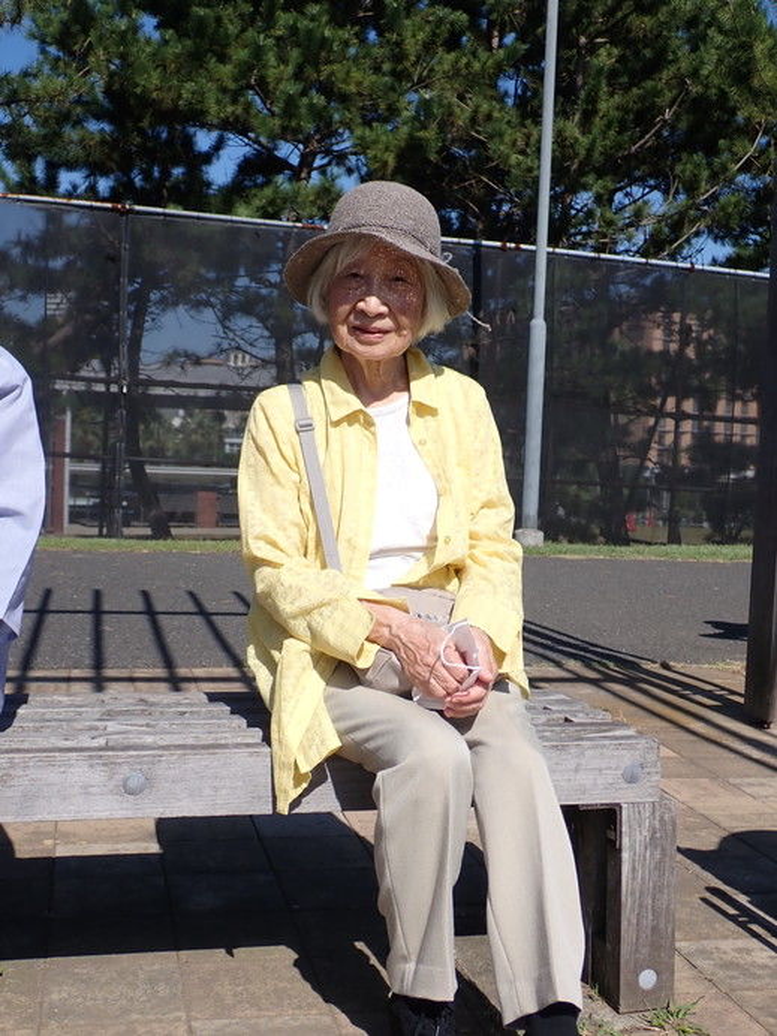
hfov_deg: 32.9
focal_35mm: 44
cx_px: 388
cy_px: 518
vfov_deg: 42.9
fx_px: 1317
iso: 100
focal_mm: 7.8
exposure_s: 1/2000
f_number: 2.9
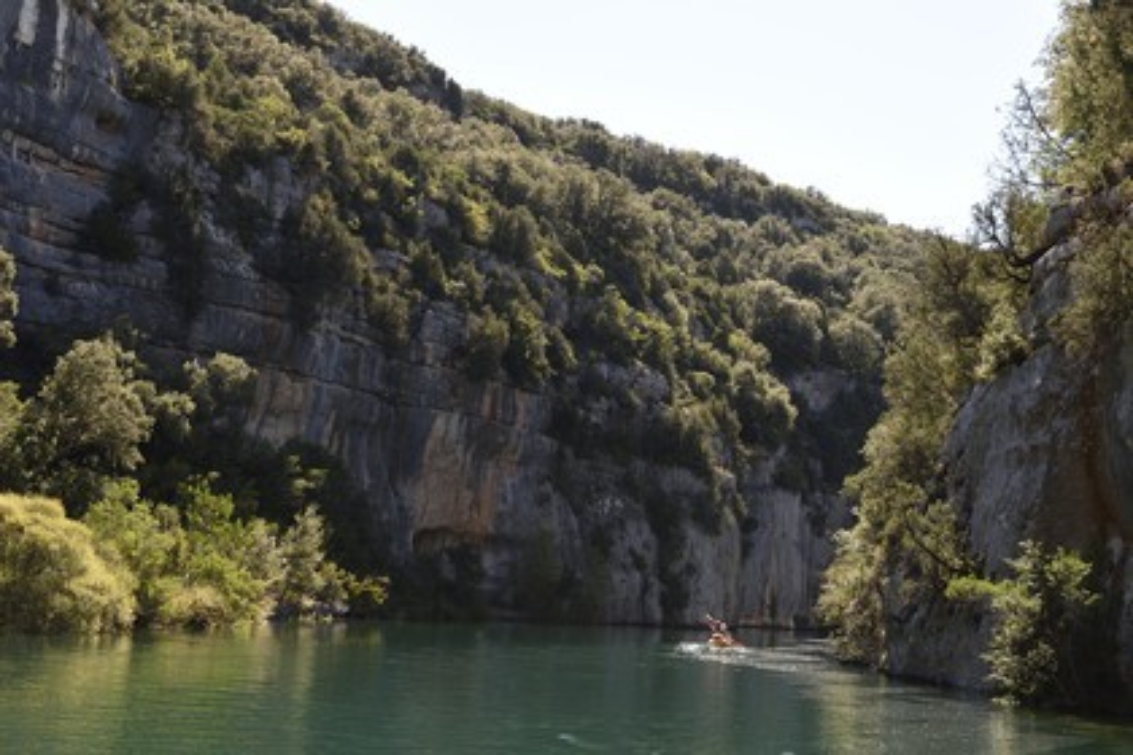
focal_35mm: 50
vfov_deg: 27.0
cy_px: 378
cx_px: 566
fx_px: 1573
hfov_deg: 39.6
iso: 200
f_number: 6.3
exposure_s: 1/250
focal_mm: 50
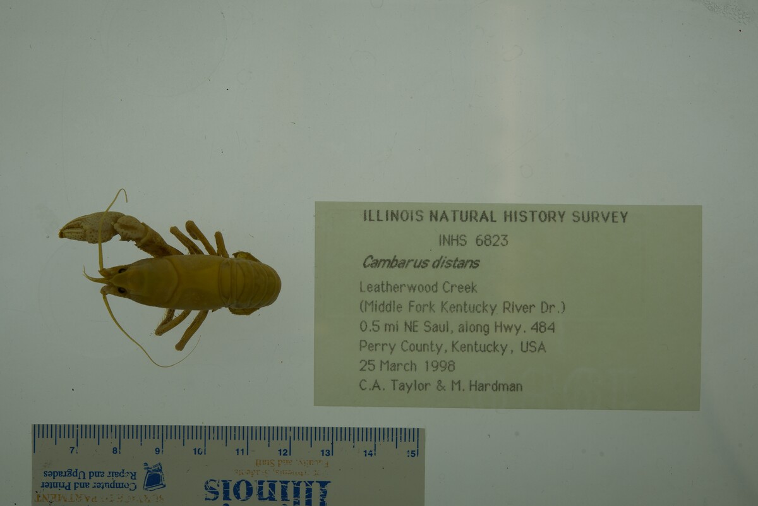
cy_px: 253
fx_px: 1264
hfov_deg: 33.4
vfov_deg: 22.6
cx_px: 379
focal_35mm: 60
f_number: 10
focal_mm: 60
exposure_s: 1/160
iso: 100
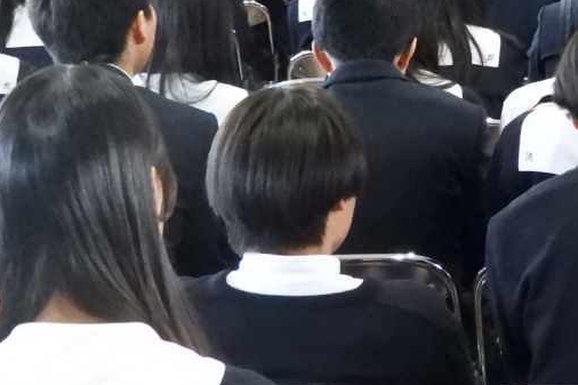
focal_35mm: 148
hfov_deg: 13.3
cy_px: -176
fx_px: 2375
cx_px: 784
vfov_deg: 9.0
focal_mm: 8.1
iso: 1600
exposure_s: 1/100
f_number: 4
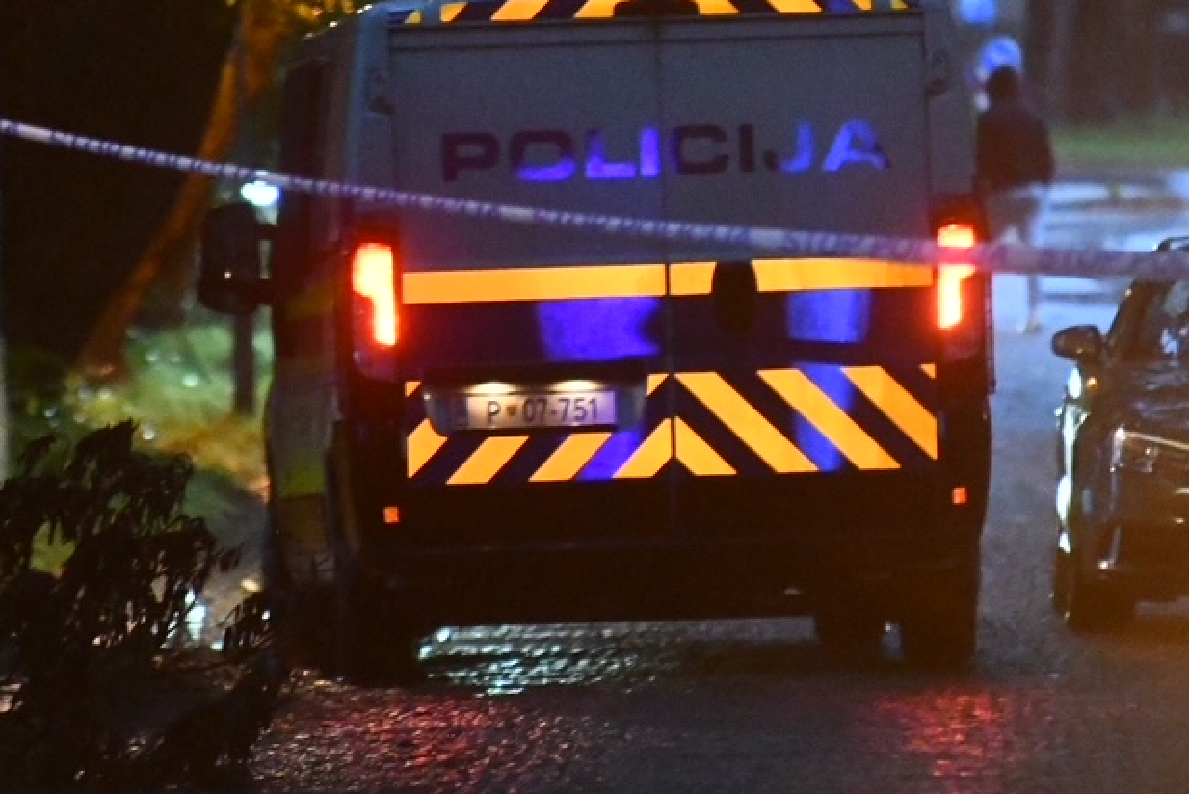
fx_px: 20552
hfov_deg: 3.3
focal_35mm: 622
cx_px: 779
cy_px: 330
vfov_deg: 2.2
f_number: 2.8
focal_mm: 200
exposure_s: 1/200
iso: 12800
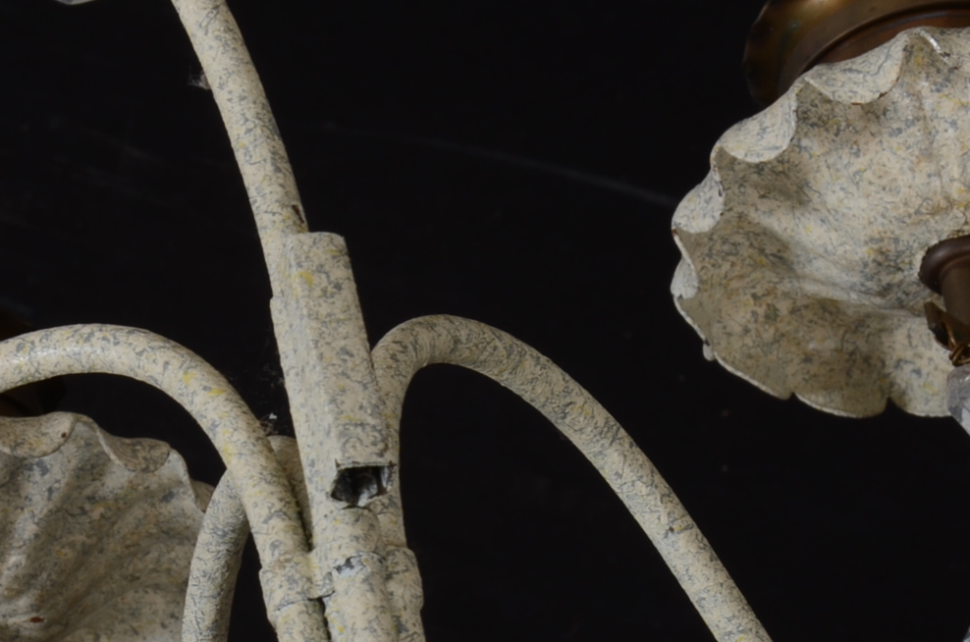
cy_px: 702
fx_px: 6640
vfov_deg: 5.5
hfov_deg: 8.3
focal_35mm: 247
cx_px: 241
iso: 125
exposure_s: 1/160
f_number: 16
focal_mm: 66
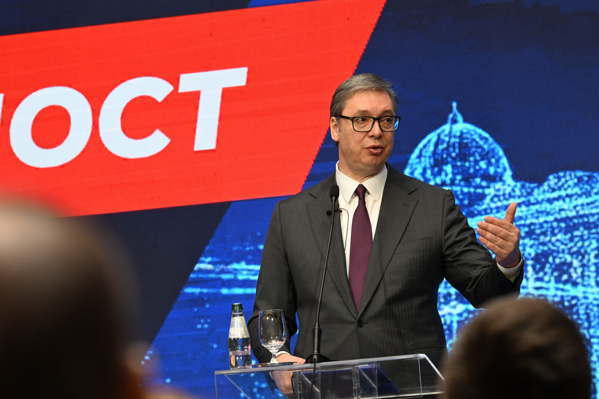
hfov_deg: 10.3
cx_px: 300
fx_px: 3328
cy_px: 200
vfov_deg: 6.9
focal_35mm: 200
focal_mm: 200
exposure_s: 1/160
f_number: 8
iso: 3200
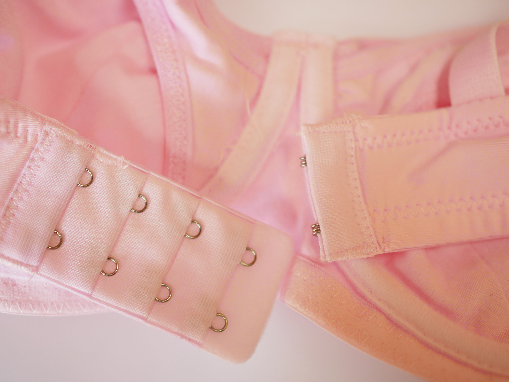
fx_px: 736
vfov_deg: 29.1
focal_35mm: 50
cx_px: 254
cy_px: 191
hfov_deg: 38.2
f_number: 2
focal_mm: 25
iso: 200
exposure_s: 1/125
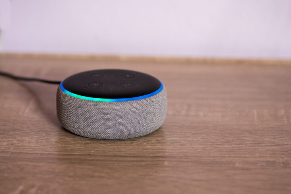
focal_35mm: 100
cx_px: 146
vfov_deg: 13.7
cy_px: 97
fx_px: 808
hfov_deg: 20.4
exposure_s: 1/30
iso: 320
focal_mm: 100
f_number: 5.6
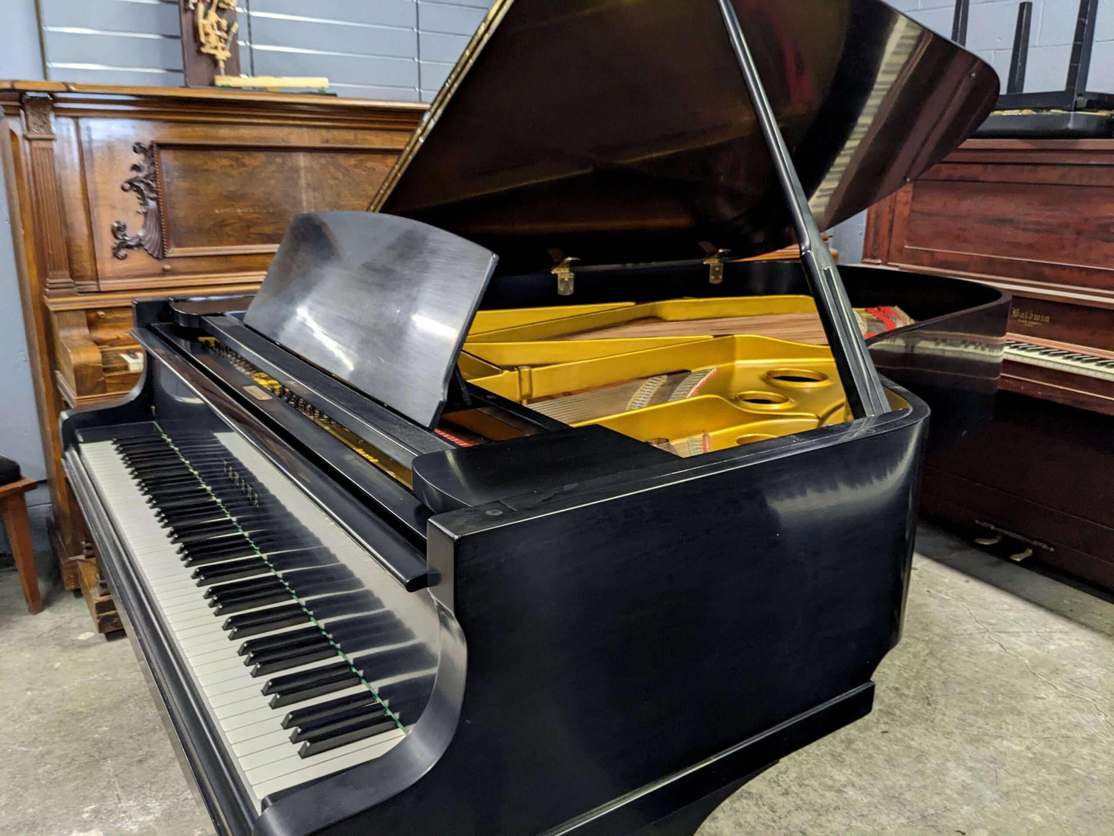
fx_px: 869
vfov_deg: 51.4
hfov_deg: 65.3
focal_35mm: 27
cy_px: 418
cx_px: 557
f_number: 1.73
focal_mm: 4.38
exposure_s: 1/24
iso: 128
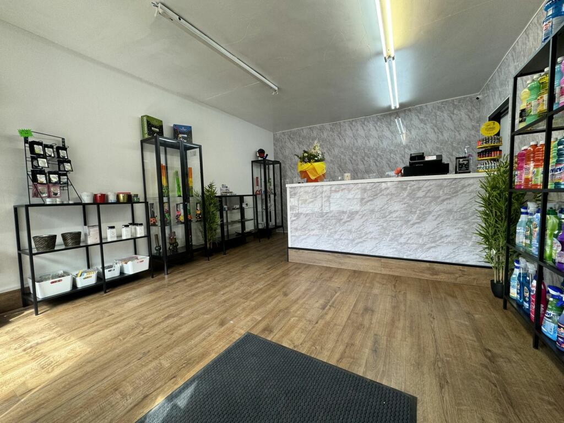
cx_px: 282
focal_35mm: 14
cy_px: 212
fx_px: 228
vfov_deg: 85.7
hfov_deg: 102.1
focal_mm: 2.22
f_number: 2.2
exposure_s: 1/100
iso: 80
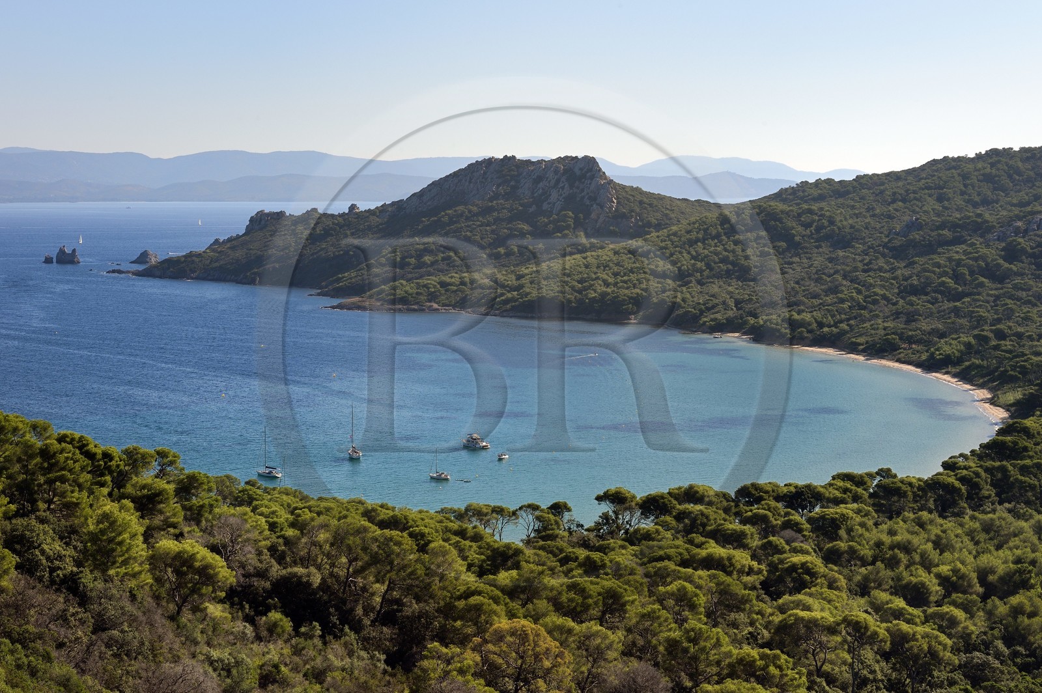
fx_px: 2024
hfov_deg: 28.9
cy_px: 346
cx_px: 521
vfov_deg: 19.4
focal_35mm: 70
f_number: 14
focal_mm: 70
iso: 200
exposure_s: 1/250
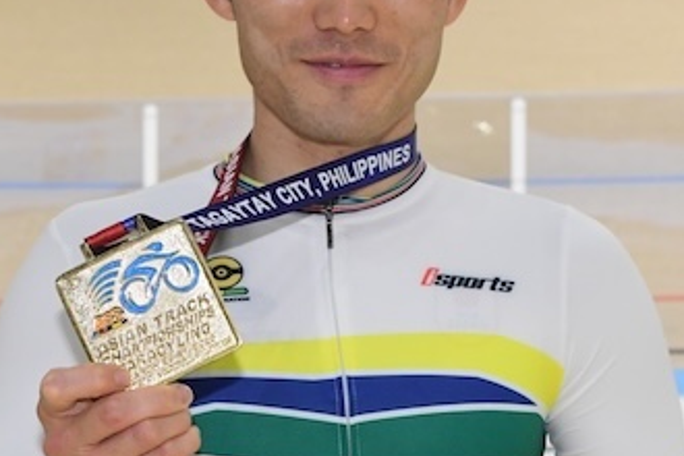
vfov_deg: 10.9
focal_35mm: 126
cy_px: 225
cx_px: 431
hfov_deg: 16.2
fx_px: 2394
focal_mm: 35
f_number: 7.1
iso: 2000
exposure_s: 1/250
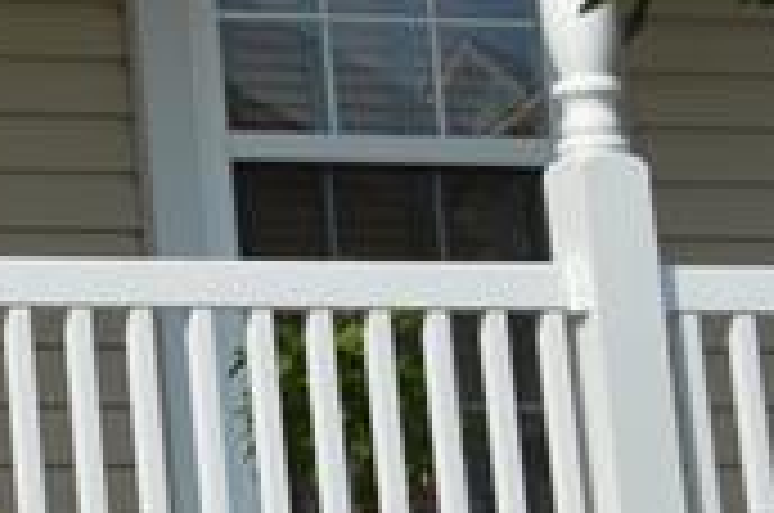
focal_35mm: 196
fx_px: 4206
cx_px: -1071
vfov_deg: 6.8
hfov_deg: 9.4
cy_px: -454
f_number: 8
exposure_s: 1/250
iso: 100
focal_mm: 22
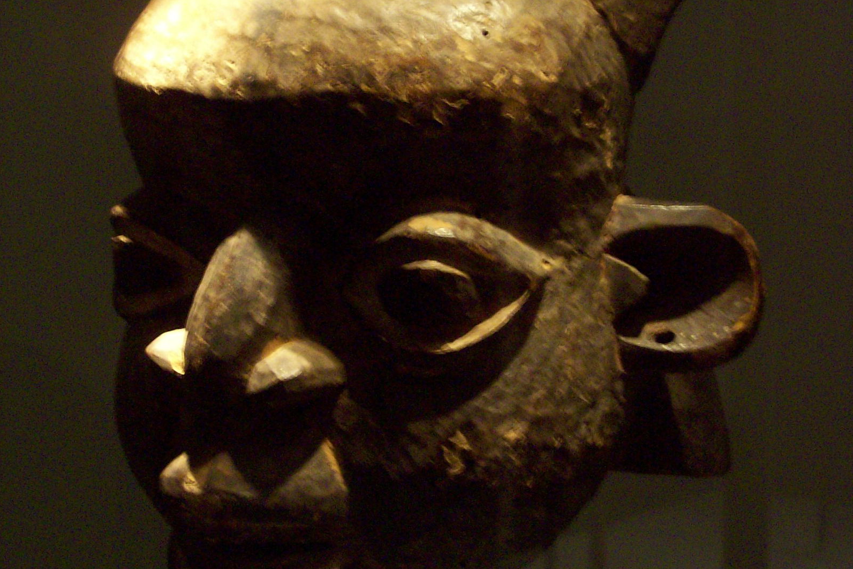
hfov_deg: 26.0
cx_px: 427
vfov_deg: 17.5
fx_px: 1848
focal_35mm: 78
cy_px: 214
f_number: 3.4
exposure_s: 1/8
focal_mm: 9.4
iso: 160
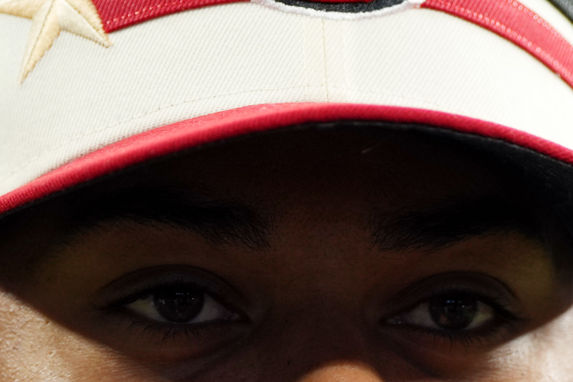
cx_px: 416
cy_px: 558
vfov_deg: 2.2
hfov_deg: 3.2
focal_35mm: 636
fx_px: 10121
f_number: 2.8
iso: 500
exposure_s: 1/320
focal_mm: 139
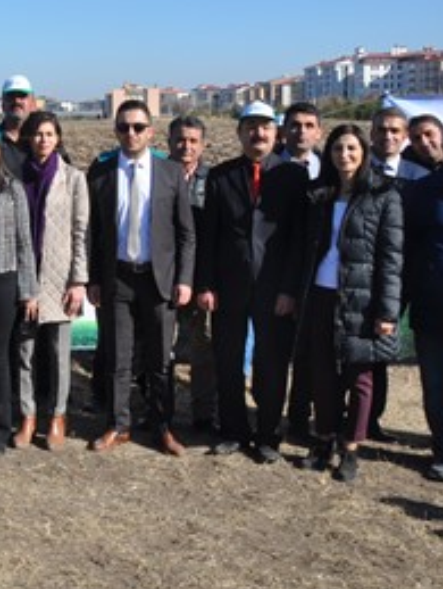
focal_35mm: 65
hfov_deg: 19.7
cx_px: -216
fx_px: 1106
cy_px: 207
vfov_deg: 29.6
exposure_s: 1/160
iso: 200
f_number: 13
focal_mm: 18
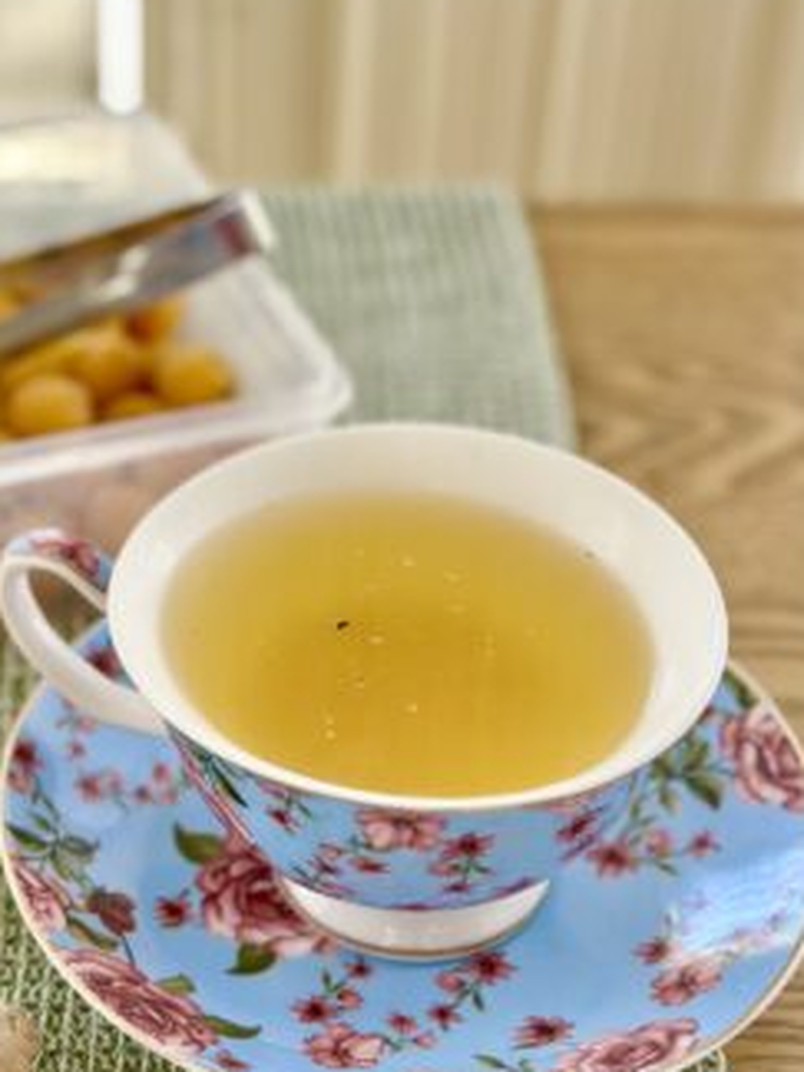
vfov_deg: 26.3
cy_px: 467
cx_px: 243
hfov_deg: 19.8
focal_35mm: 74
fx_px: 2292
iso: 80
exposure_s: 1/364
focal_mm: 6.86
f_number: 1.78
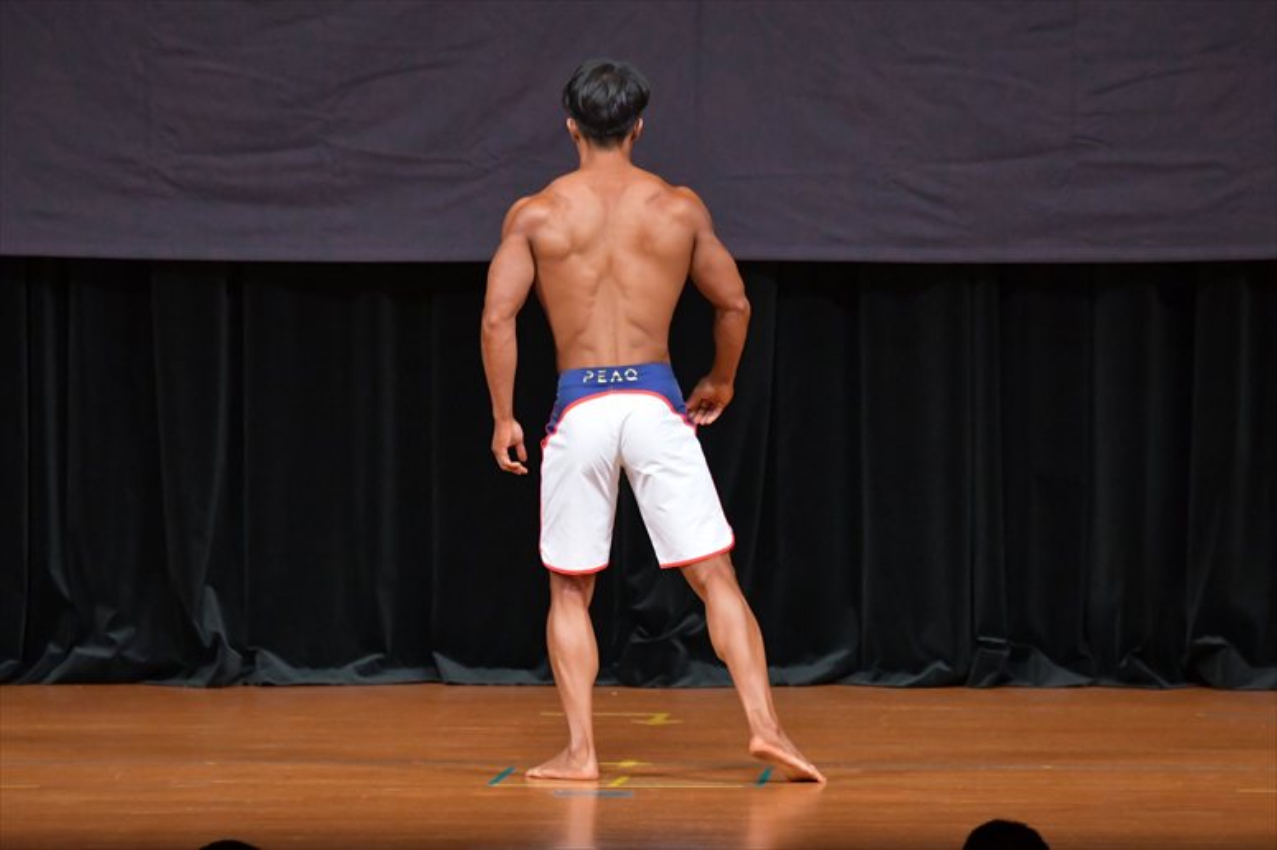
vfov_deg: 4.8
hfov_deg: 7.2
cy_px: 425
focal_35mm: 285
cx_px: 638
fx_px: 10105
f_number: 5.6
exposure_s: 1/400
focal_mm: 190
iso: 5000
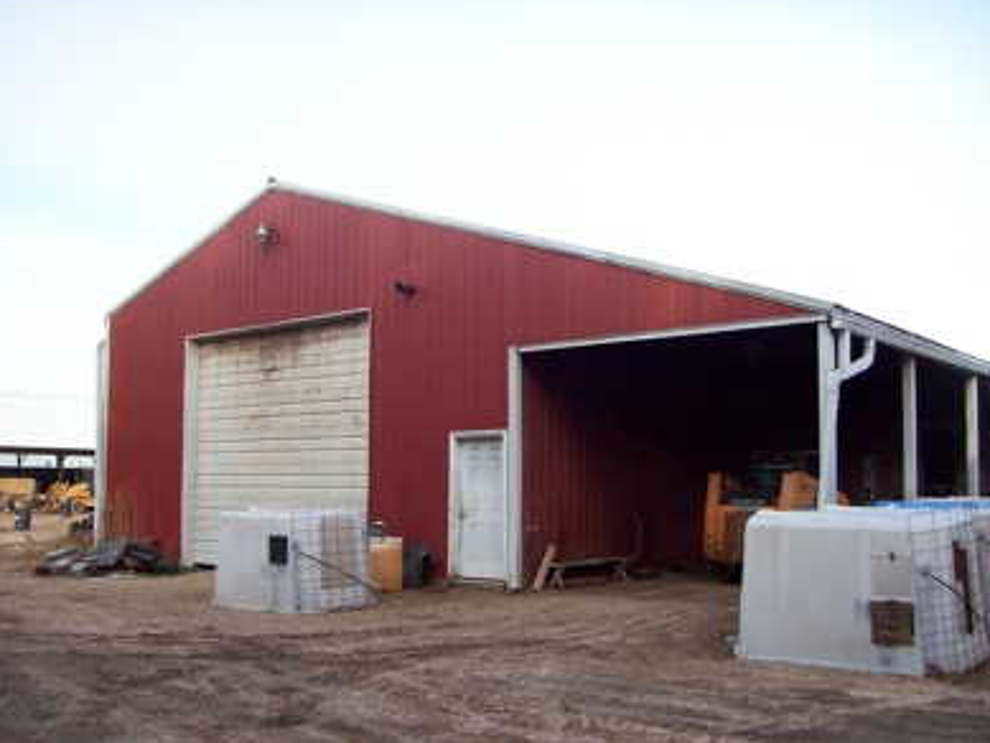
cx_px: 484
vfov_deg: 38.7
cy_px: 364
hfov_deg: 50.1
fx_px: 1059
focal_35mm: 37
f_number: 2.7
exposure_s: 1/392
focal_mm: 6
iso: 80
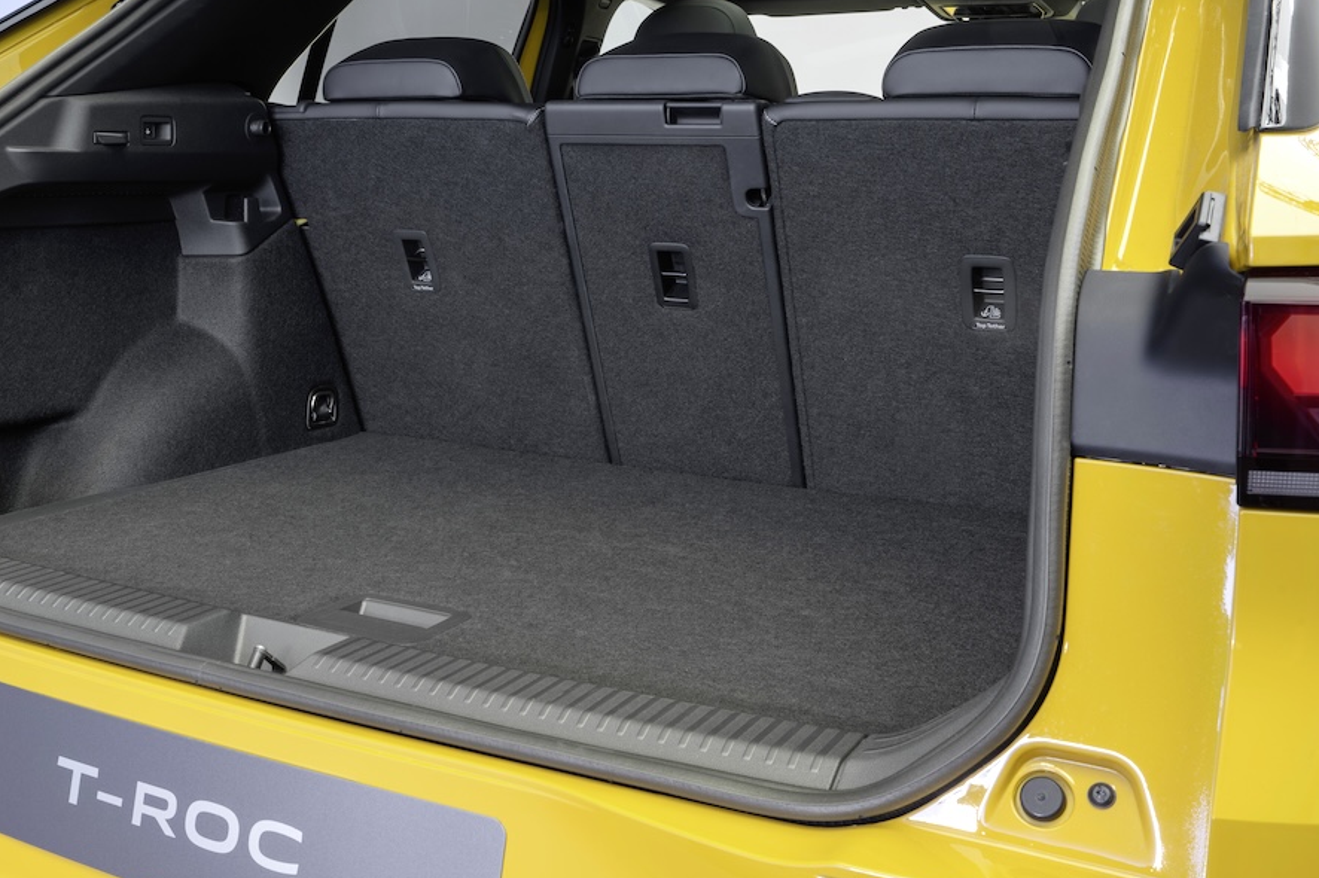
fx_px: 1538
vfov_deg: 31.8
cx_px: 462
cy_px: 365
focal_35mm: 42
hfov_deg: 45.8
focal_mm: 31
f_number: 16
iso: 100
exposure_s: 13
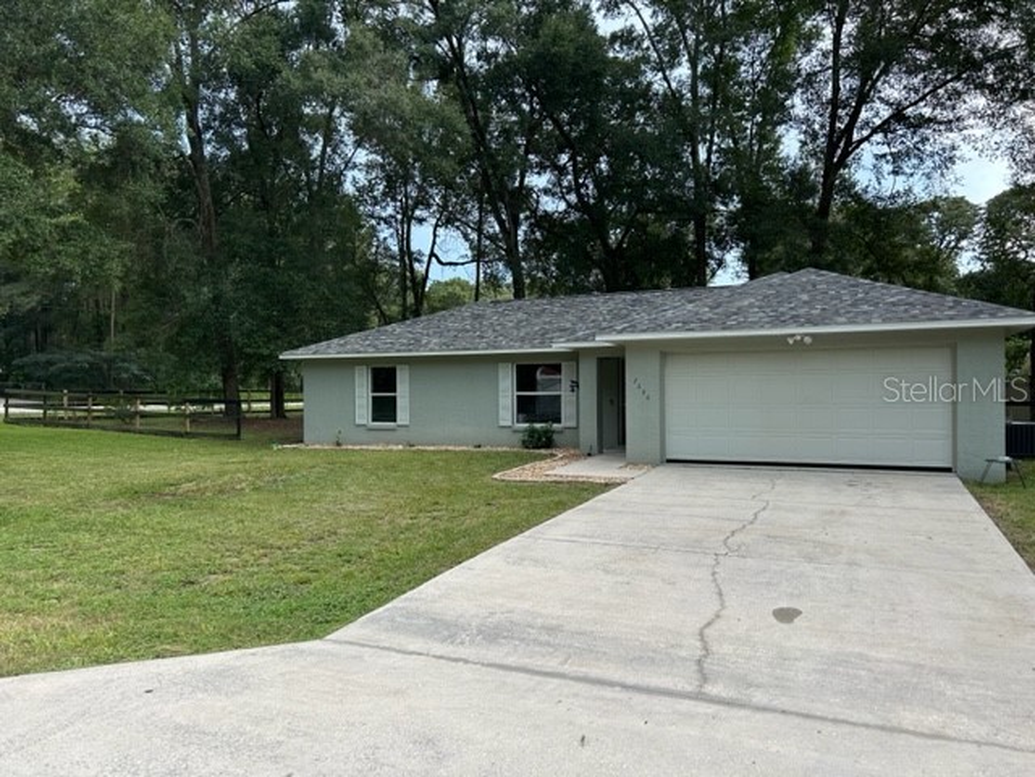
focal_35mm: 26
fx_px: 777
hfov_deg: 67.3
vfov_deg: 53.1
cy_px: 388
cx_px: 518
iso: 50
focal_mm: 5.7
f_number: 1.5
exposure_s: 1/705
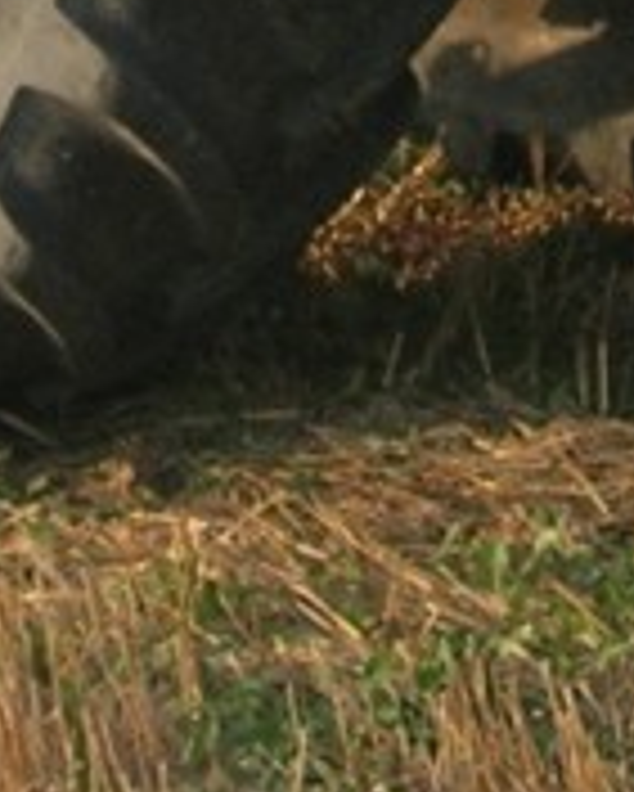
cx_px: 688
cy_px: -760
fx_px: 6913
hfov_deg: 5.2
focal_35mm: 295
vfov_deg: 6.4
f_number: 4.8
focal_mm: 7.8
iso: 64
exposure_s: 1/238
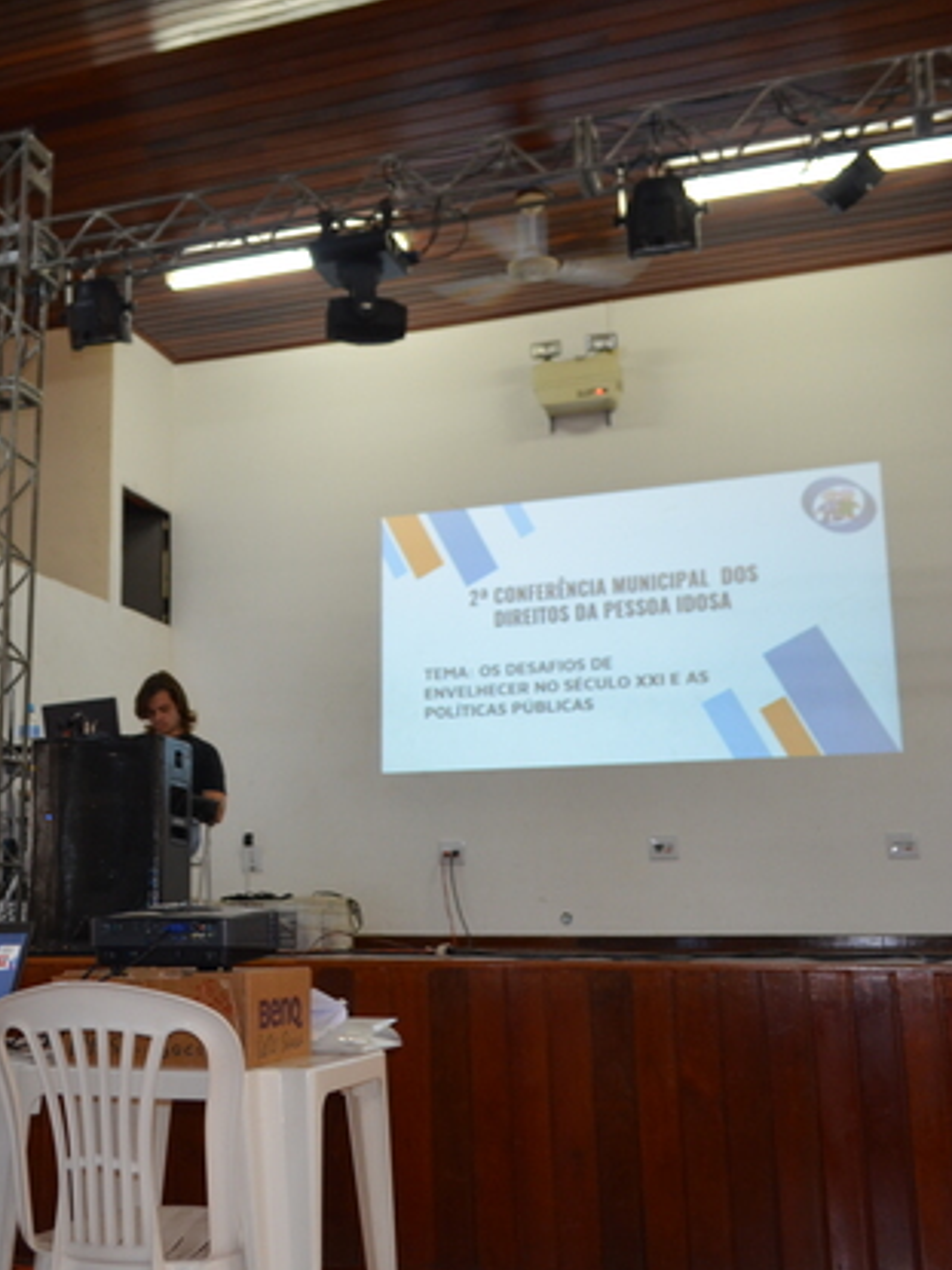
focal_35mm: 40
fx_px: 1468
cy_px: 640
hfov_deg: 35.2
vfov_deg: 46.8
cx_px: 242
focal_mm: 18
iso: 640
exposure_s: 1/60
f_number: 3.5
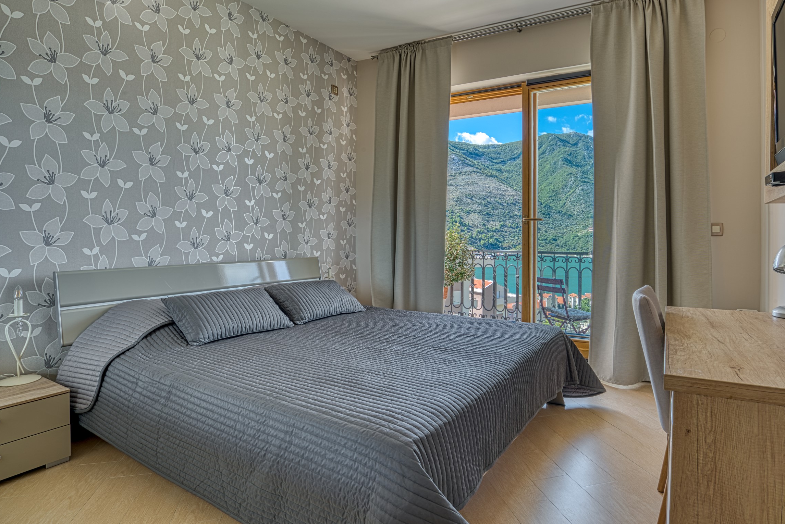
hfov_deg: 83.7
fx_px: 436
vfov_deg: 61.8
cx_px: 432
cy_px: 235
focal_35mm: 20
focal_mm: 18
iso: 100
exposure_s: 1/8
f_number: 11
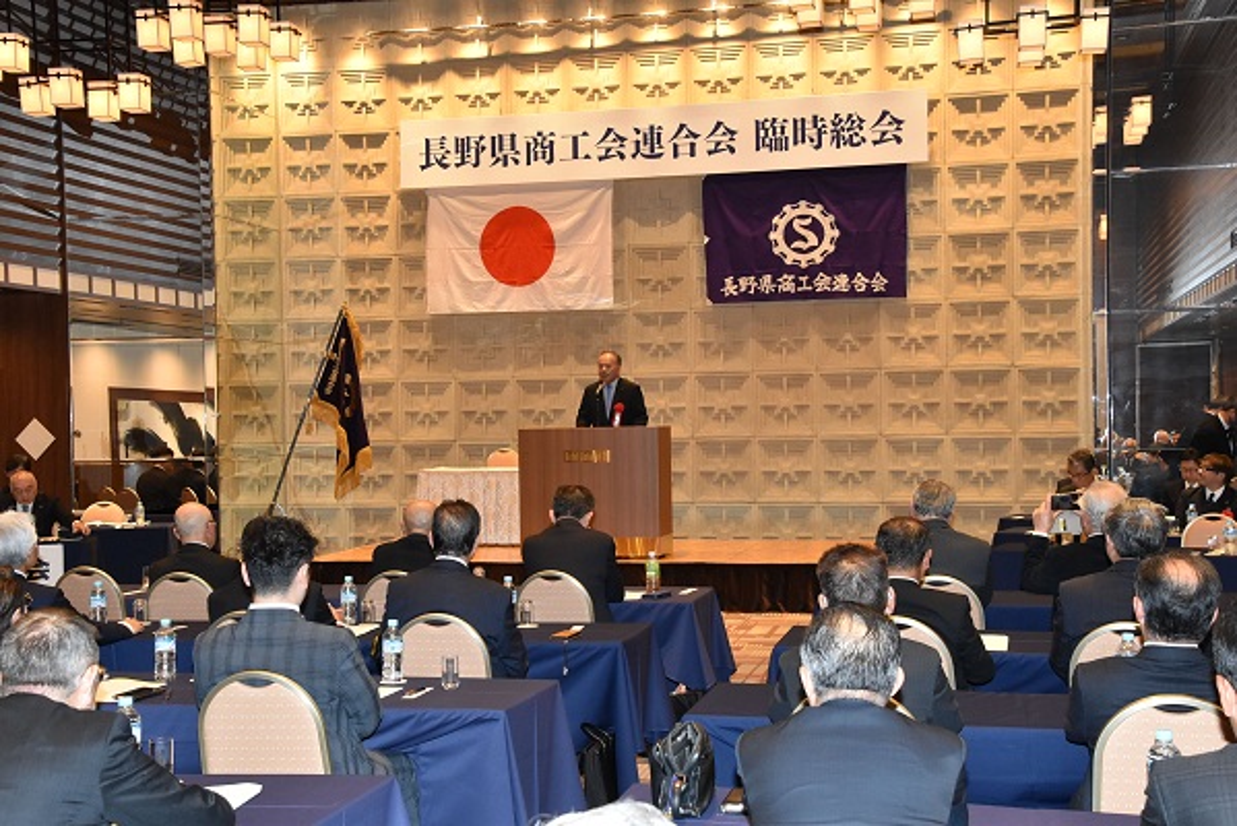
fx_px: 1650
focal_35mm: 48
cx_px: 618
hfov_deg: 41.1
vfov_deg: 28.1
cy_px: 413
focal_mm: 32
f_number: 8
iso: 1600
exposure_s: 1/60
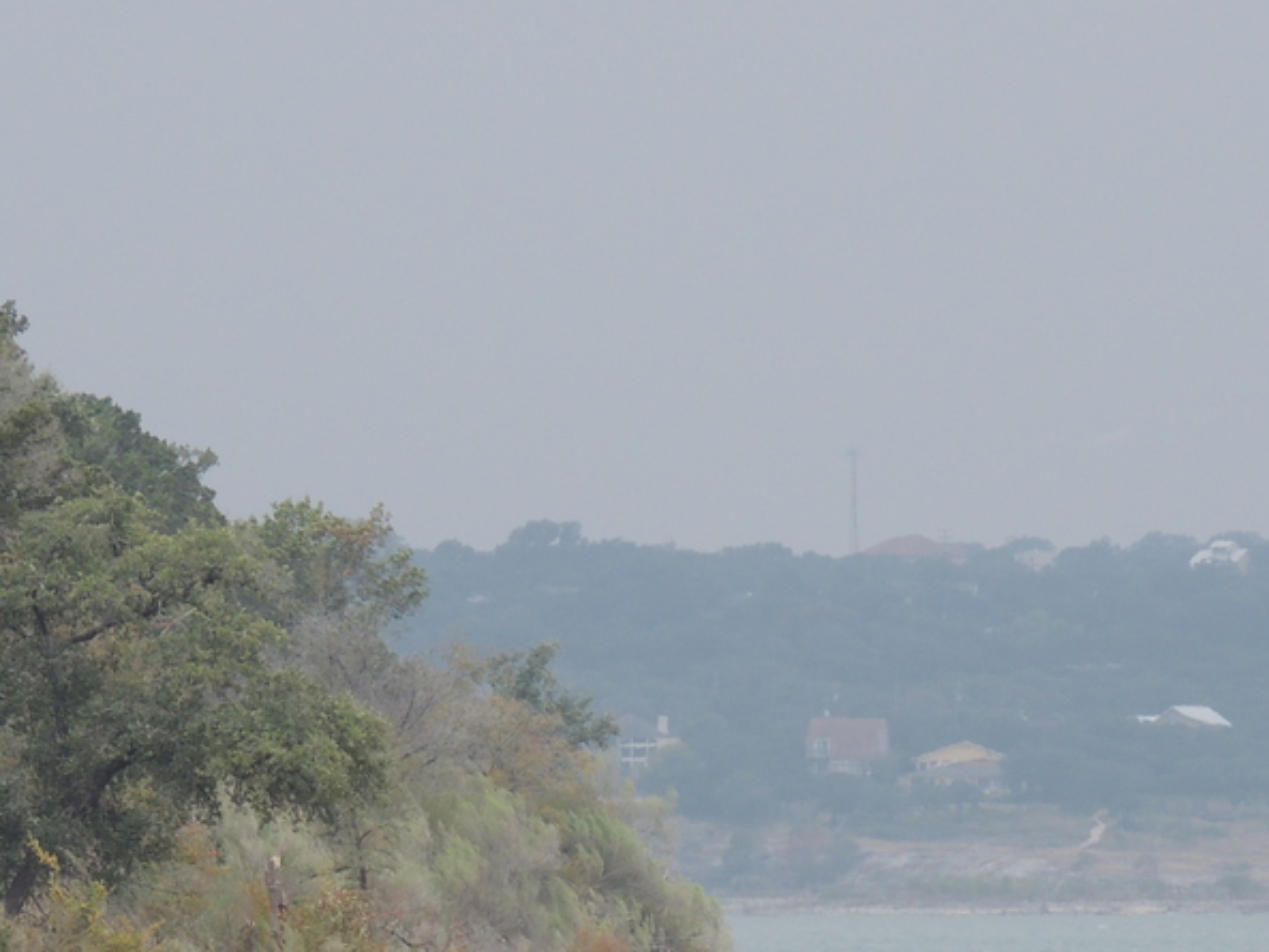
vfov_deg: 2.1
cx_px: 368
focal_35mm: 701
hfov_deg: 2.8
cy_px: 952
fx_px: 25703
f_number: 4.8
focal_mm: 57.9
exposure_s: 1/200
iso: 100
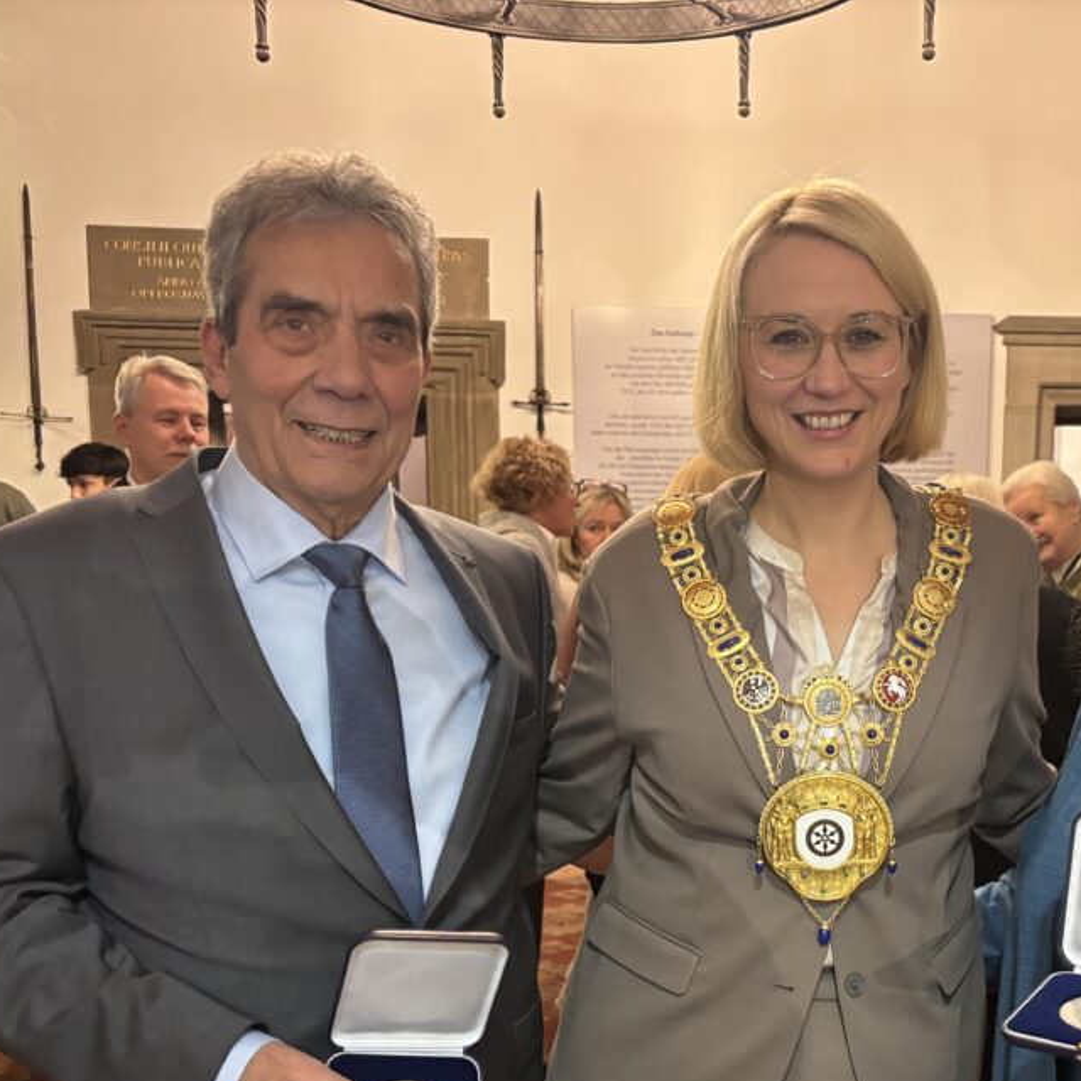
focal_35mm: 42
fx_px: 1484
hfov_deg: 39.2
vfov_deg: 39.4
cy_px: 740
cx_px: 775
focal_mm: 5.96
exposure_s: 1/33
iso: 640
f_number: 1.6
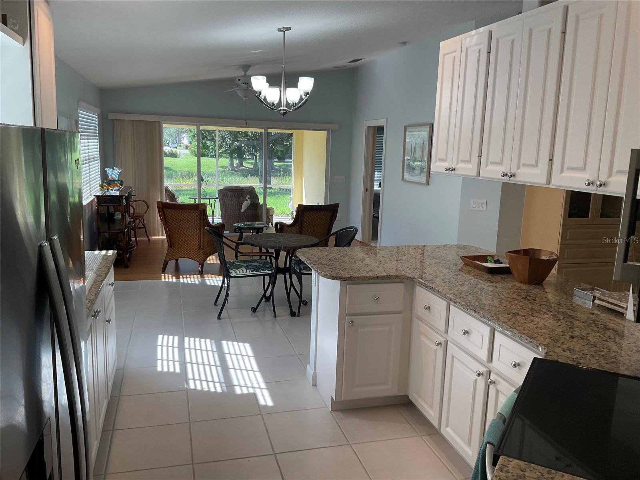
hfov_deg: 61.7
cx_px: 320
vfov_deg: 48.2
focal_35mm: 29
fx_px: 536
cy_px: 240
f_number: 1.8
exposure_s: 1/120
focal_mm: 3
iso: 50
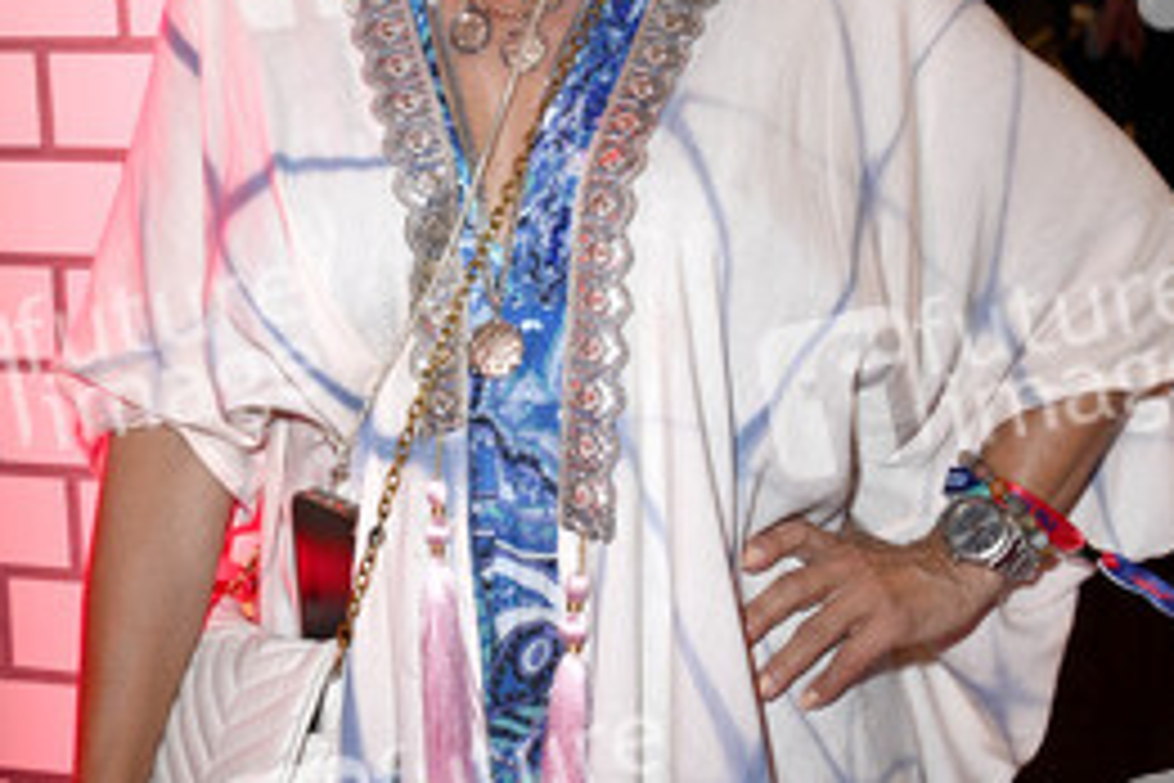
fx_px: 2250
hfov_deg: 29.2
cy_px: 148
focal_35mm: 69
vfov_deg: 19.5
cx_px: 580
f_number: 5.6
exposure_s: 1/125
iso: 2500
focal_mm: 45
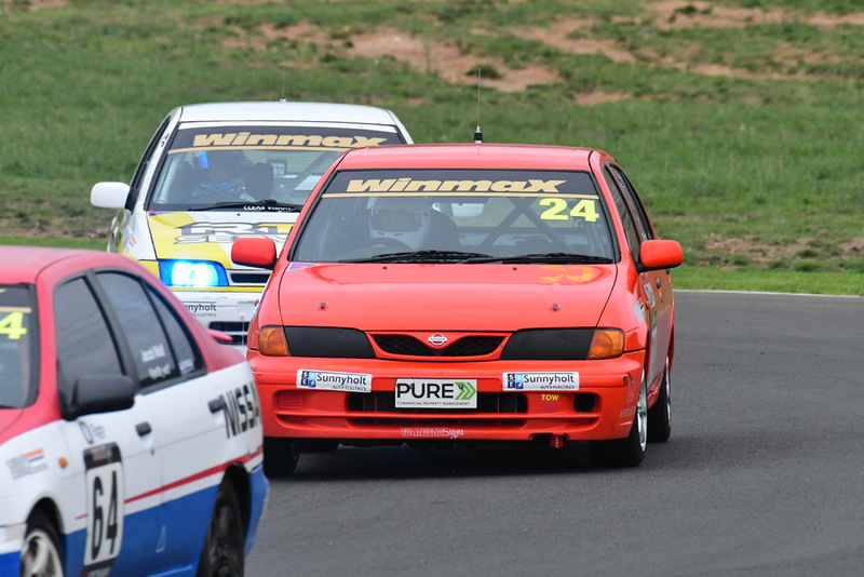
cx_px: 432
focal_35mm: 750
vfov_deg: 1.8
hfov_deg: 2.7
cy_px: 288
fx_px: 18006
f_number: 10
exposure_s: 1/640
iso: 2500
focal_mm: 500
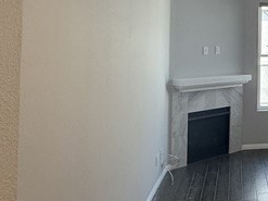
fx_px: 449
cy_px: 33
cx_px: 357
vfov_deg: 24.7
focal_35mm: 58
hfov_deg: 27.3
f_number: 2.2
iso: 100
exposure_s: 1/120
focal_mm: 2.22
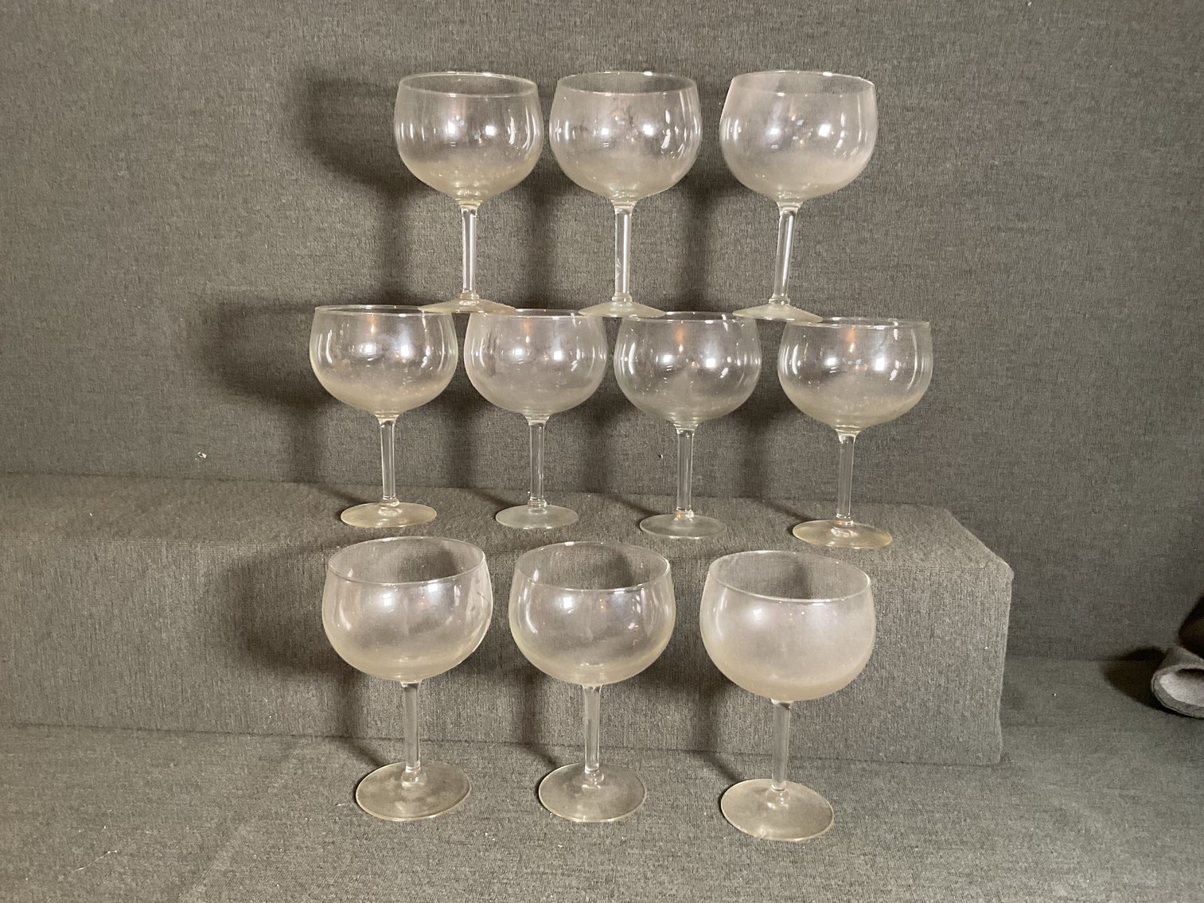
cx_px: 602
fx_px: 1009
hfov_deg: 61.7
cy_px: 452
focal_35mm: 29
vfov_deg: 48.2
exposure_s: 1/60
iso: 200
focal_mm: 3
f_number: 1.8
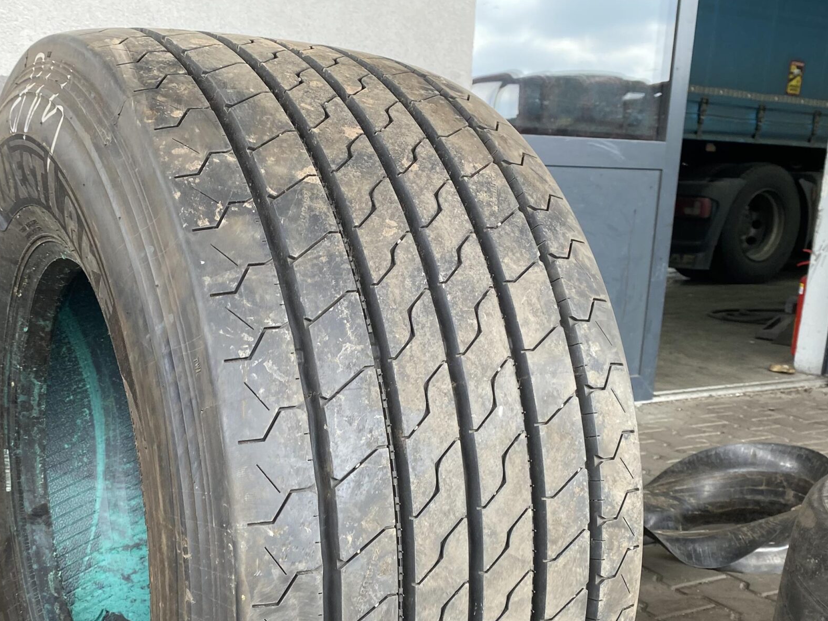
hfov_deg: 44.5
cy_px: 483
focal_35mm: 42
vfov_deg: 33.5
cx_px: 319
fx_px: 1005
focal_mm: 4.25
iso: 40
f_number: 1.8
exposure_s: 1/122
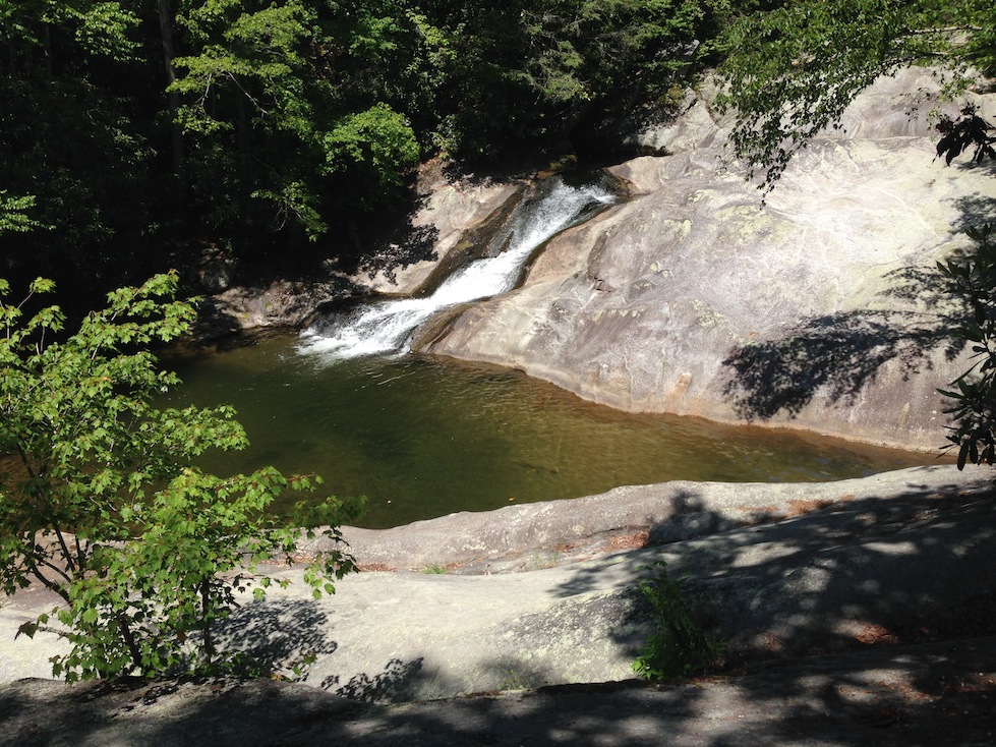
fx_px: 949
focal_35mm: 33
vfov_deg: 42.9
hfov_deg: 55.4
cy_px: 374
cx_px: 498
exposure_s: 1/1466
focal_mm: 4.12
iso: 50
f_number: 2.4
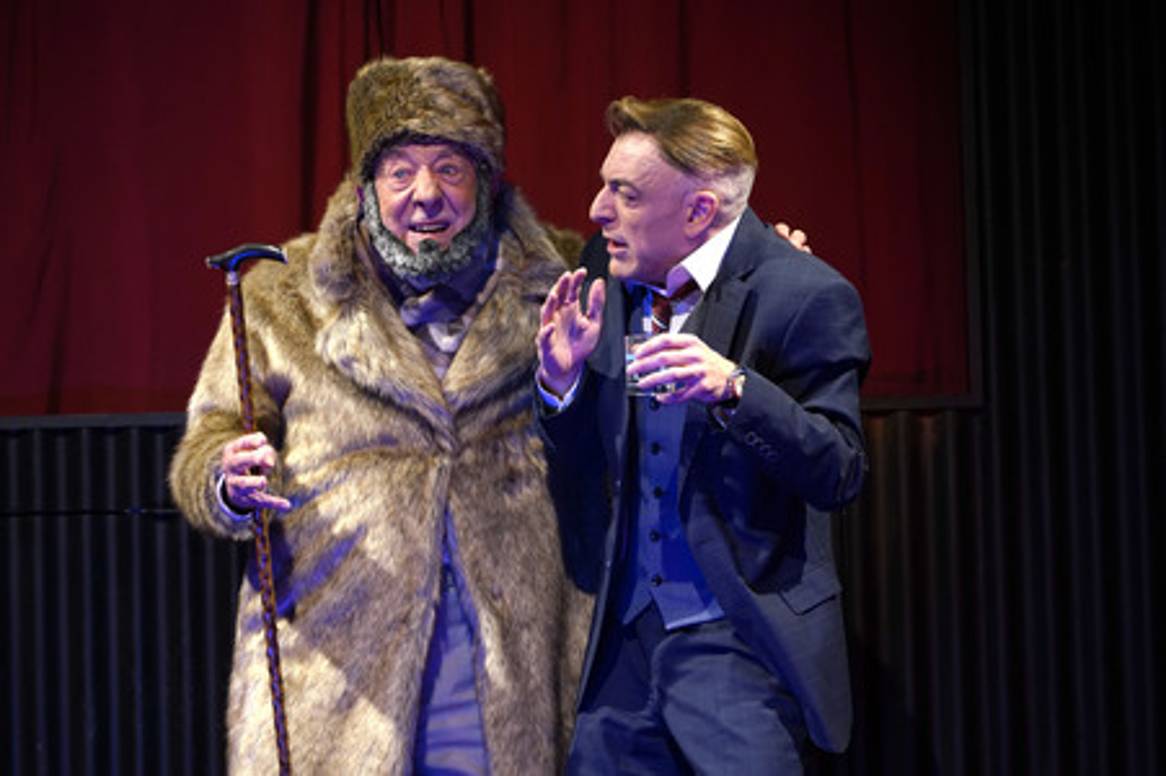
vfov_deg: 7.3
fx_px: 6052
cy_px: 388
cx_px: 583
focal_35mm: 187
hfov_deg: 11.0
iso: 2000
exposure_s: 1/250
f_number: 5.6
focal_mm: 187
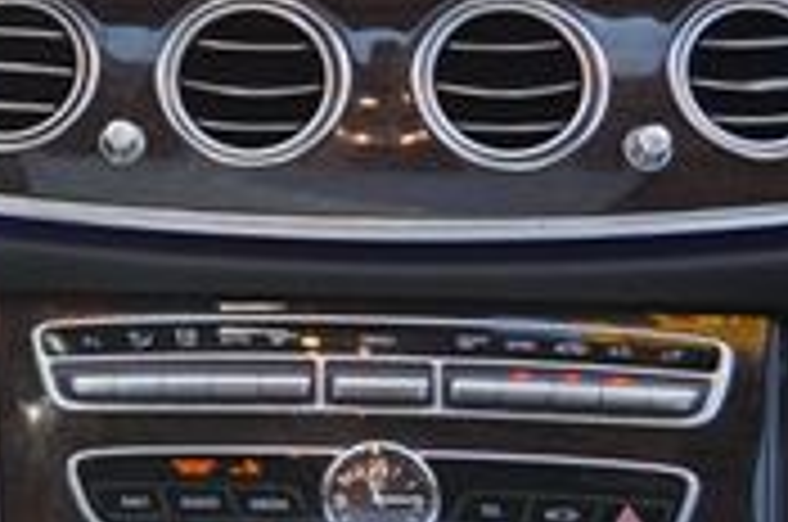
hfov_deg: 14.9
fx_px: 2884
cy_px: 122
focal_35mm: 132
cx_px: -212
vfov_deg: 10.3
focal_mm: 24
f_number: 4.5
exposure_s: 1/60
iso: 125
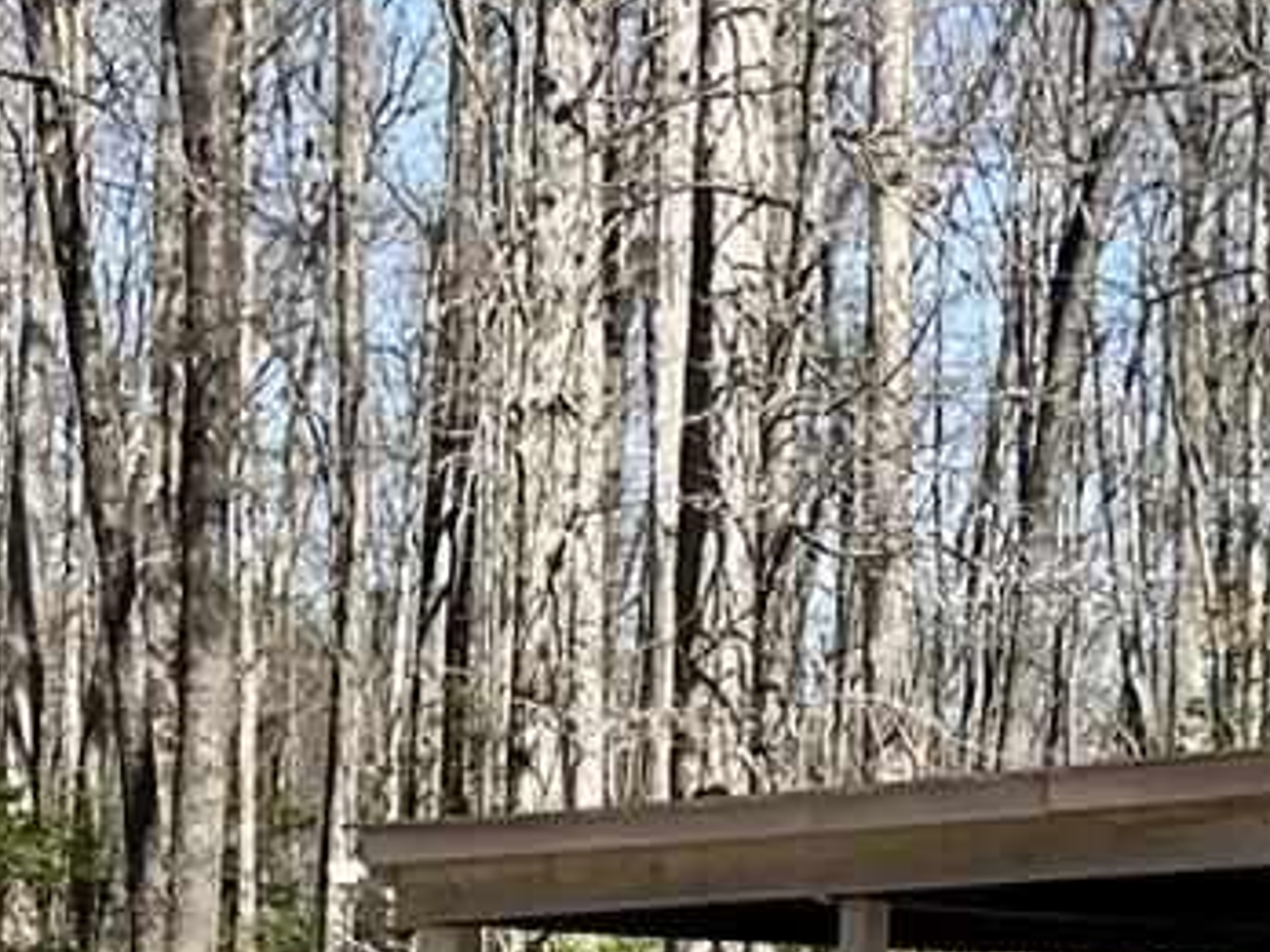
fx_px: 5613
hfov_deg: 12.9
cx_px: 971
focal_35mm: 153
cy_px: 1466
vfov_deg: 9.4
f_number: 1.6
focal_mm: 5.1
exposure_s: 1/2463
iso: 50
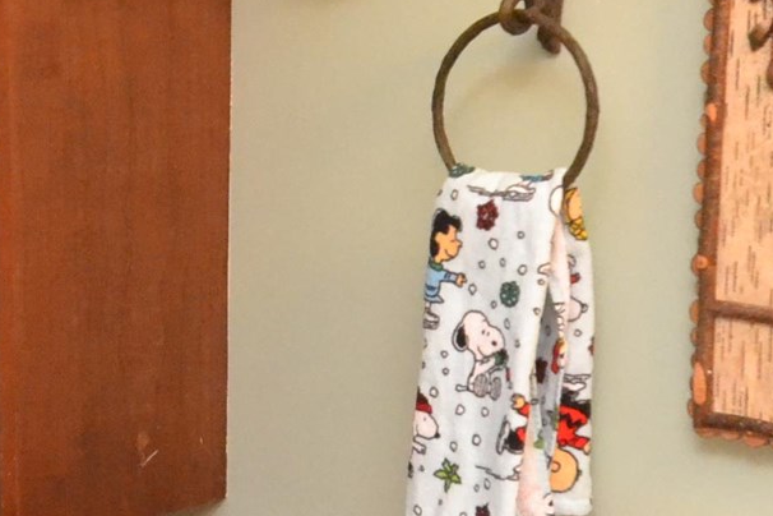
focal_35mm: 76
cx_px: 45
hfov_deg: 25.6
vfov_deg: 17.9
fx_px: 1632
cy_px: 291
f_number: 3.5
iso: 3200
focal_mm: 10
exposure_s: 1/60
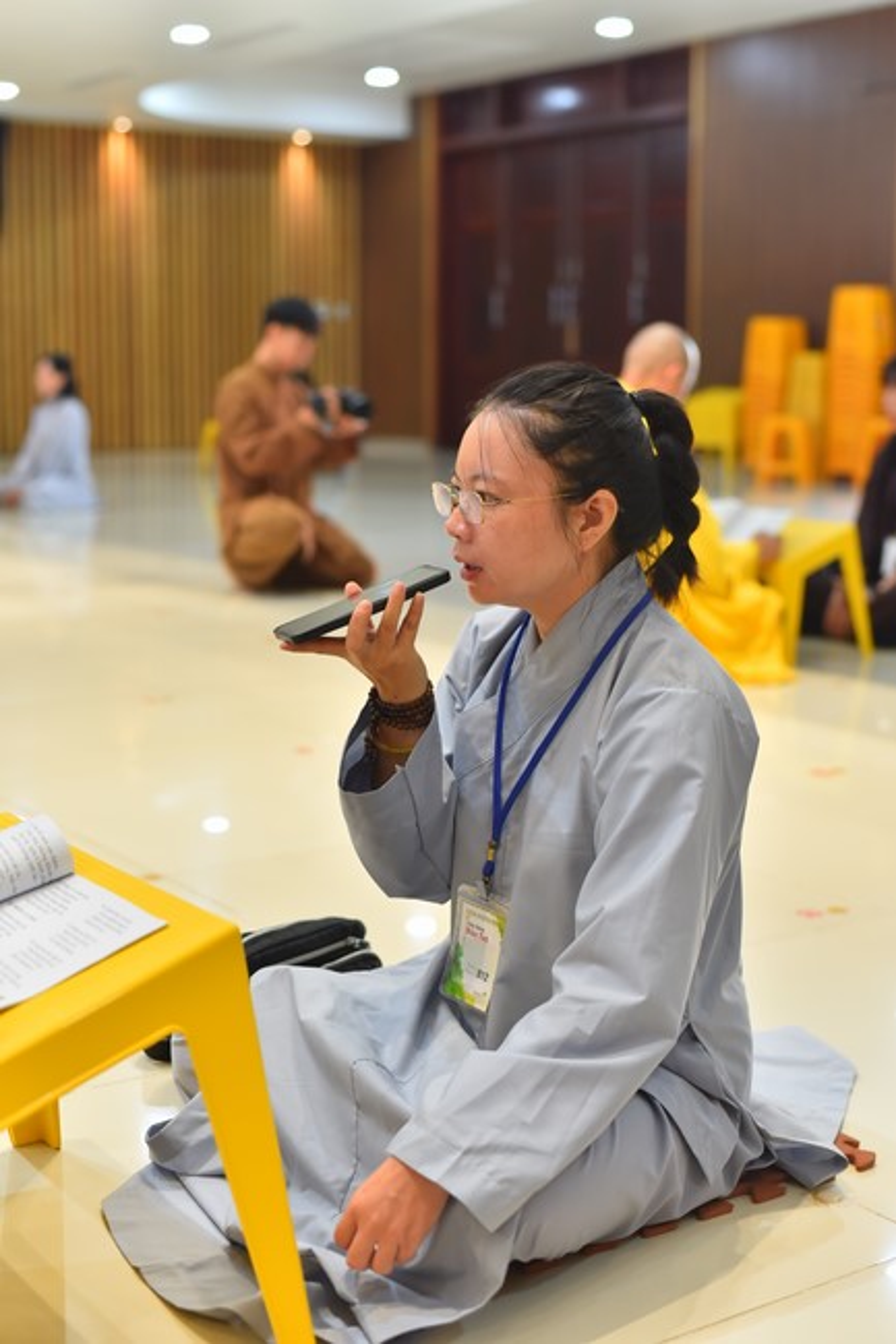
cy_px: 672
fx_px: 1868
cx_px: 448
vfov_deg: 39.6
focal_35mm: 50
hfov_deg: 27.0
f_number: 2.8
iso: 640
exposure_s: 1/100
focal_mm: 50
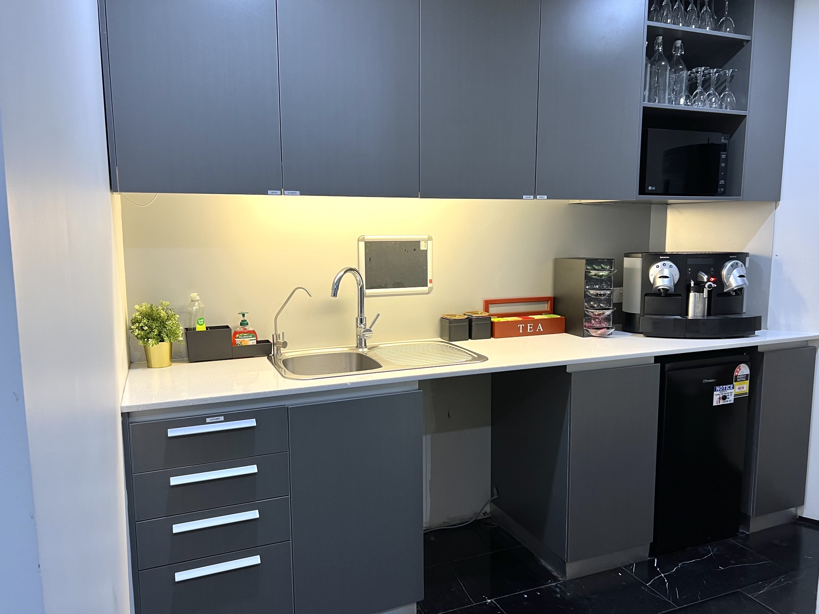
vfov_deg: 53.1
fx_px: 615
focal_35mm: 26
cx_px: 410
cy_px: 307
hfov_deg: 67.3
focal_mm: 5.7
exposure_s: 1/50
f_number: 1.5
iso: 80
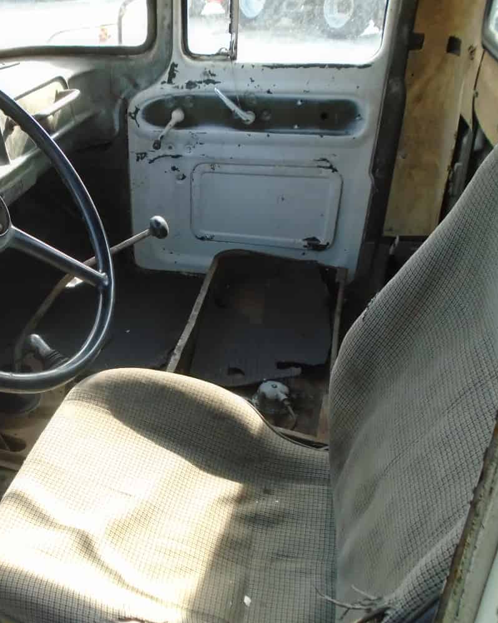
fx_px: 626
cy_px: 312
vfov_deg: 52.8
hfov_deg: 41.6
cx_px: 102
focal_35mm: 34
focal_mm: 4.6
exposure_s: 1/250
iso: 250
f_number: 3.2
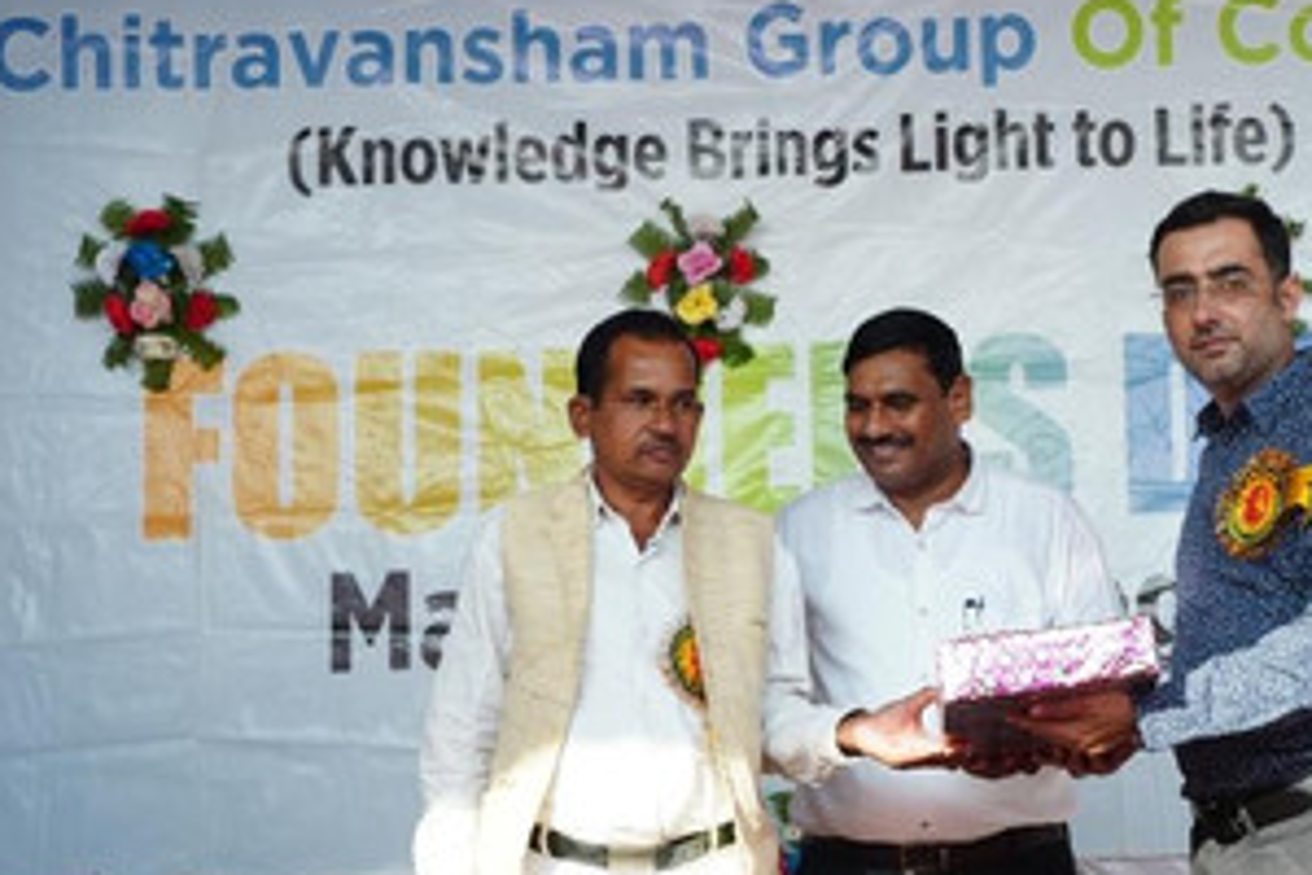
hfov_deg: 26.7
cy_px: 562
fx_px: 2733
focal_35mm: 75
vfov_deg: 18.1
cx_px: 945
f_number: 6.3
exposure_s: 1/160
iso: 400
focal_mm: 45
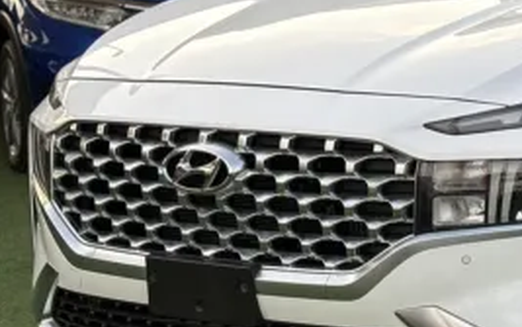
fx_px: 1878
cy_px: 121
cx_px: 602
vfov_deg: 9.9
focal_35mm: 132
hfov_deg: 15.3
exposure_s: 1/443
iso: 32
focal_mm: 5.96
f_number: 1.6
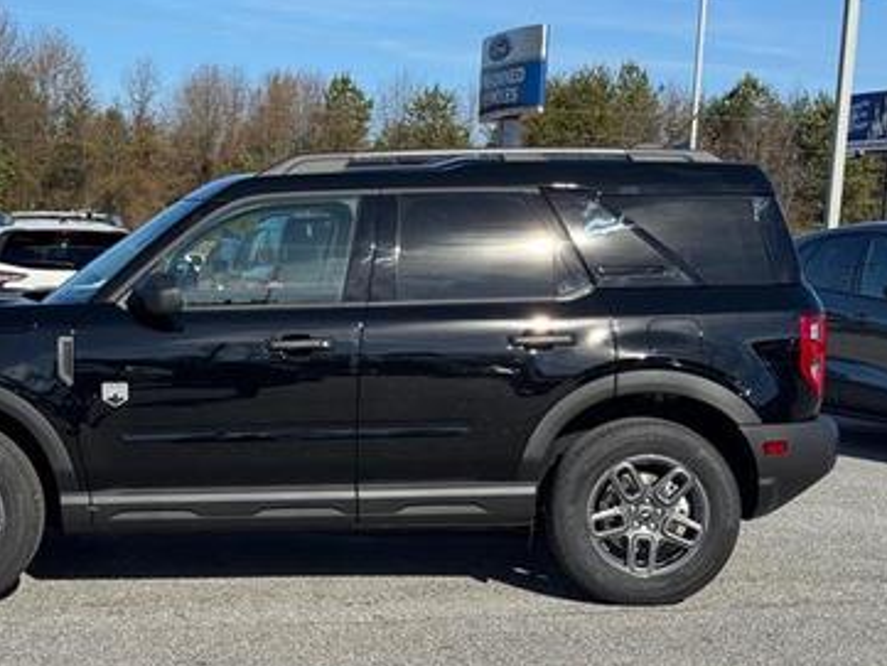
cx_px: 300
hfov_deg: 28.8
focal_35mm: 67
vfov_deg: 21.9
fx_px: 1717
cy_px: 410
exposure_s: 1/3610
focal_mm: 6.76
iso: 64
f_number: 1.78
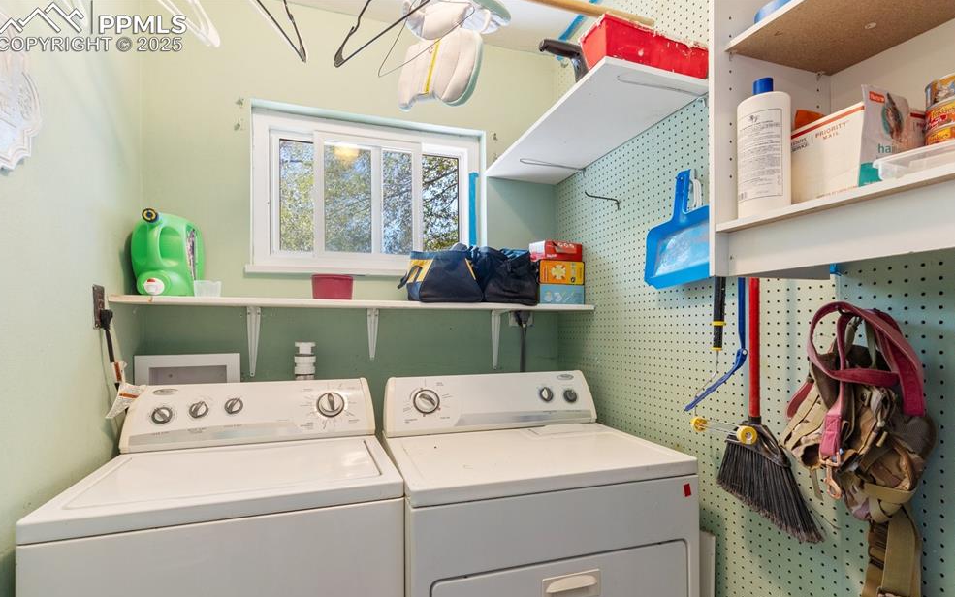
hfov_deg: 91.1
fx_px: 469
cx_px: 489
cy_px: 329
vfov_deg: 64.9
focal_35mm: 18
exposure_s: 1/4
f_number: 8
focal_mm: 17
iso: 400
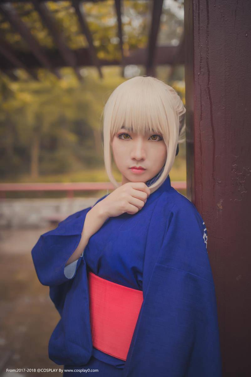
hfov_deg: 37.9
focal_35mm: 35
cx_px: 126
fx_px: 366
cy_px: 188
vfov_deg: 54.4
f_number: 2
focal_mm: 35
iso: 200
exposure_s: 1/200
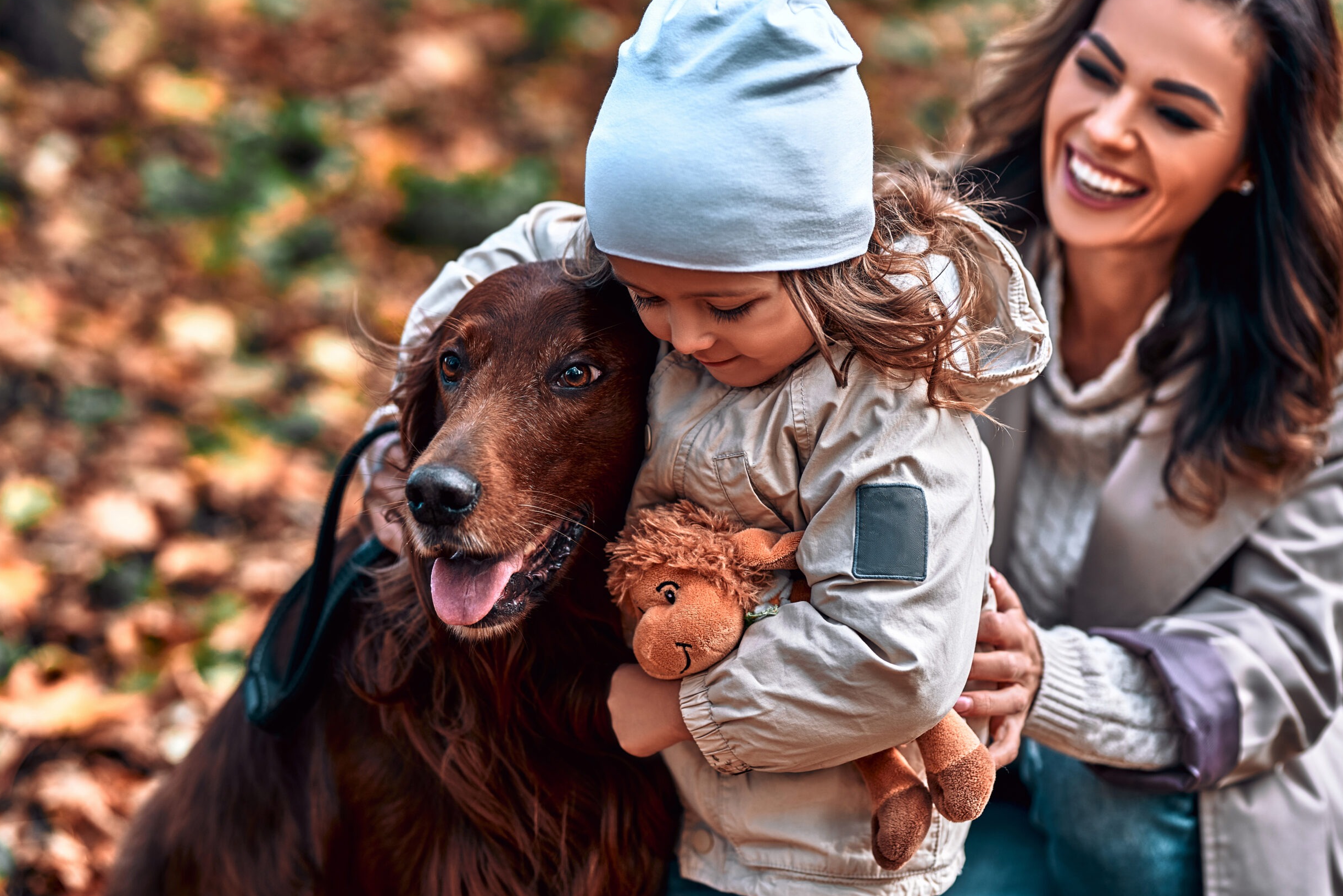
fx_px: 3321
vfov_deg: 15.4
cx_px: 656
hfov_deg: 22.9
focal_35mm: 89
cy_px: 435
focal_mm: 85
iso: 100
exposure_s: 1/250
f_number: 2.2
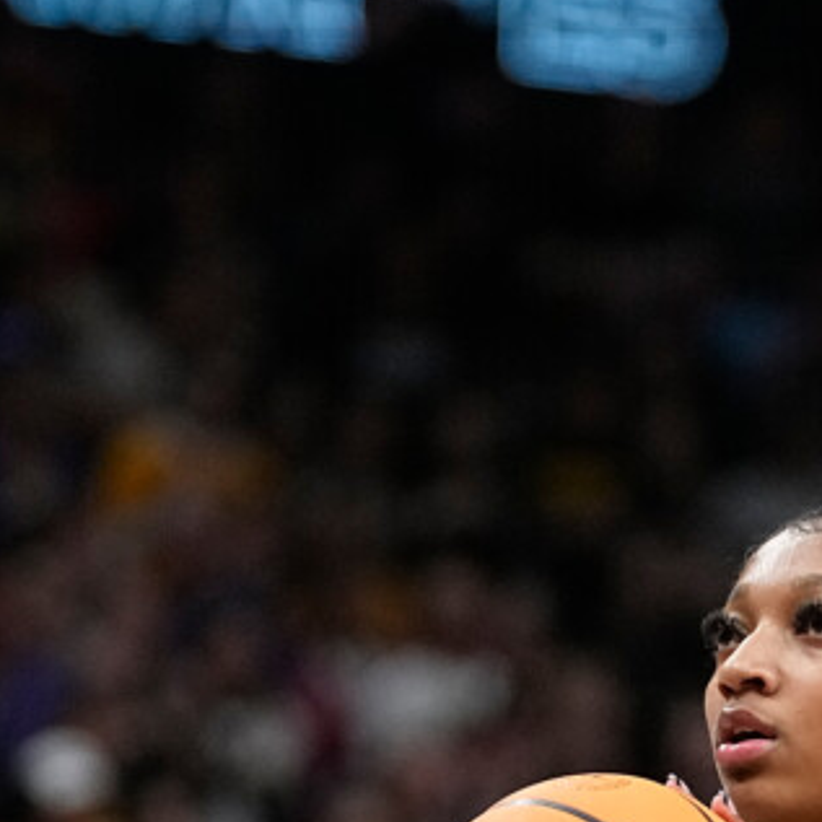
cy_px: 828
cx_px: 801
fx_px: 16576
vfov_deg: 2.8
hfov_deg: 2.8
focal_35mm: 617
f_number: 2.8
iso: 3200
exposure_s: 1/1600
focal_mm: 150
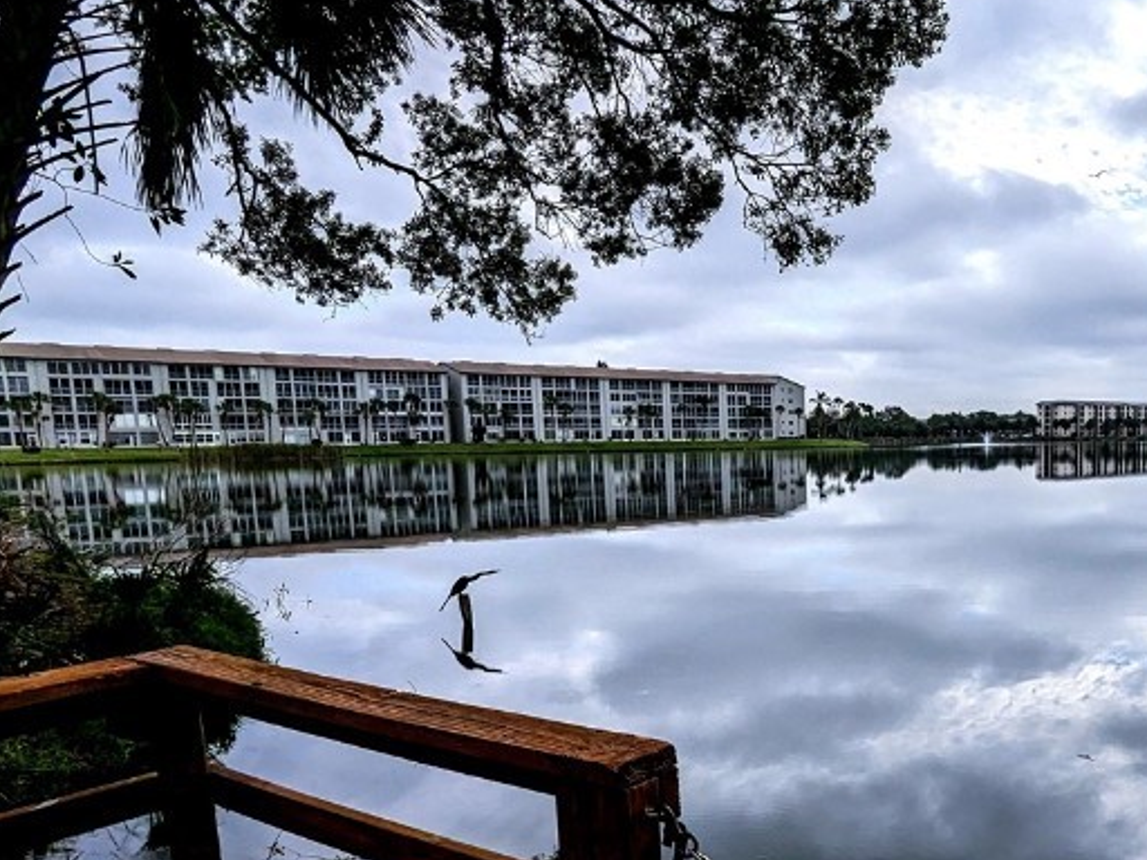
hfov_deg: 53.6
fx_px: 1060
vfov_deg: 43.2
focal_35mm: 32
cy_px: 611
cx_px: 892
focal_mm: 2.35
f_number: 2.2
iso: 50
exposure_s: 1/3322
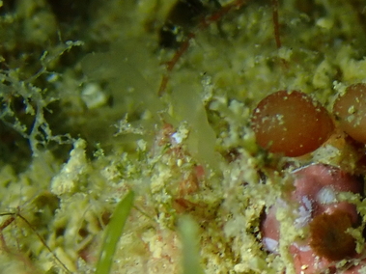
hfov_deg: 6.6
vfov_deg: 4.9
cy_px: 226
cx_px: 365
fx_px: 3182
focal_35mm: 301
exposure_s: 1/400
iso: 200
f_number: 6.3
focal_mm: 18
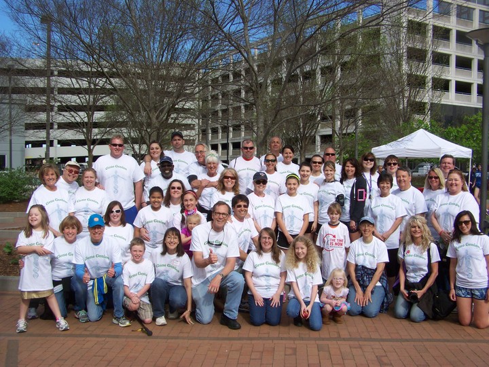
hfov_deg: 49.0
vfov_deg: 37.7
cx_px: 244
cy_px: 184
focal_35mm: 38
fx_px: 537
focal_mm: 6.3
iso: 64
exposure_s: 1/400
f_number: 4
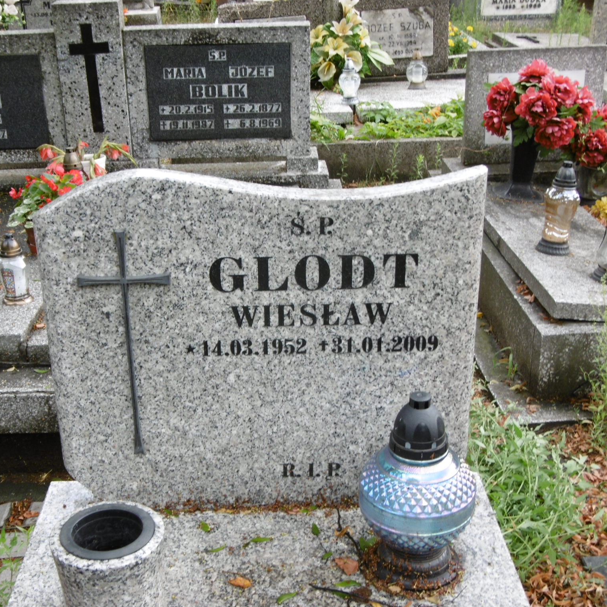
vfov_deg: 33.4
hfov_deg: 33.3
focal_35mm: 51
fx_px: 1012
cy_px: 304
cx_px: 263
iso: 100
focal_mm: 7.7
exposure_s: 1/100
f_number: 3.8
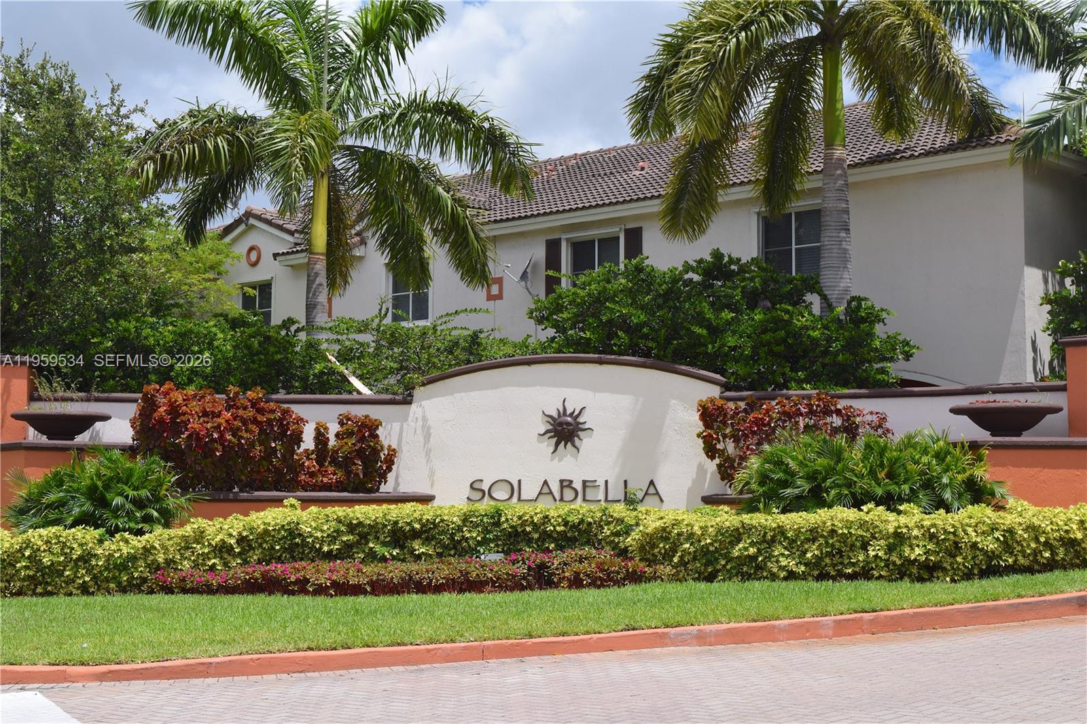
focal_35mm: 54
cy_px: 362
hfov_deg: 36.9
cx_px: 544
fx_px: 1630
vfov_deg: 25.0
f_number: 11
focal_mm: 36
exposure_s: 1/500
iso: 200
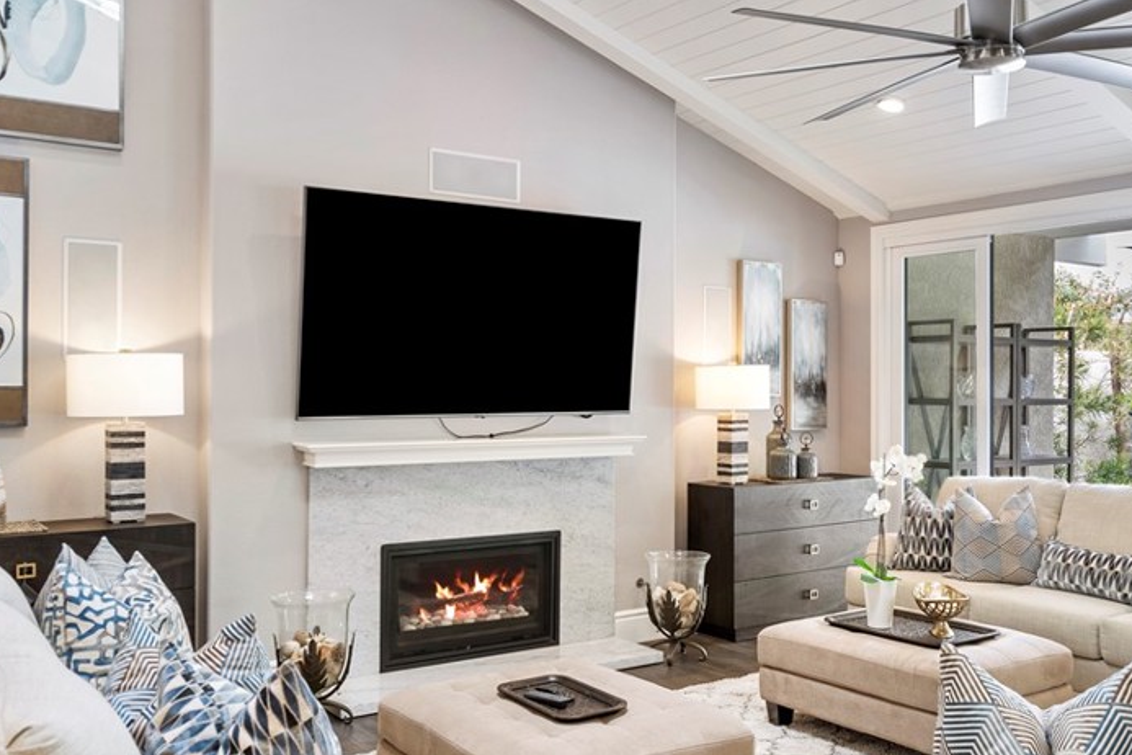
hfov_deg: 55.6
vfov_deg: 38.9
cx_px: 634
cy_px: 373
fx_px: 1069
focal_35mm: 34
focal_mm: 23
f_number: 8
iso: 100
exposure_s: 1
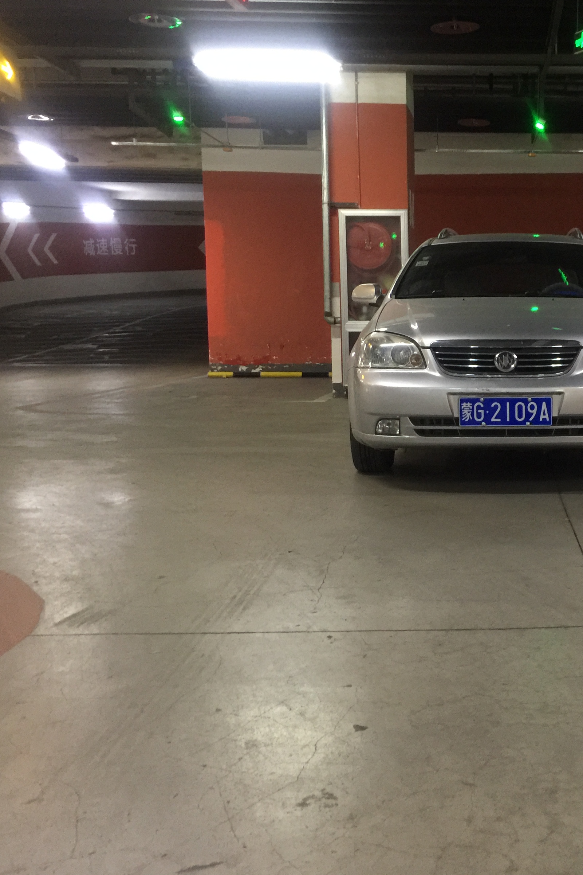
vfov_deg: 47.4
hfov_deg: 30.9
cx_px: 542
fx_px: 996
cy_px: 430
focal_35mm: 41
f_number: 2.2
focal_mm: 4.15
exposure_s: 1/8
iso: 160
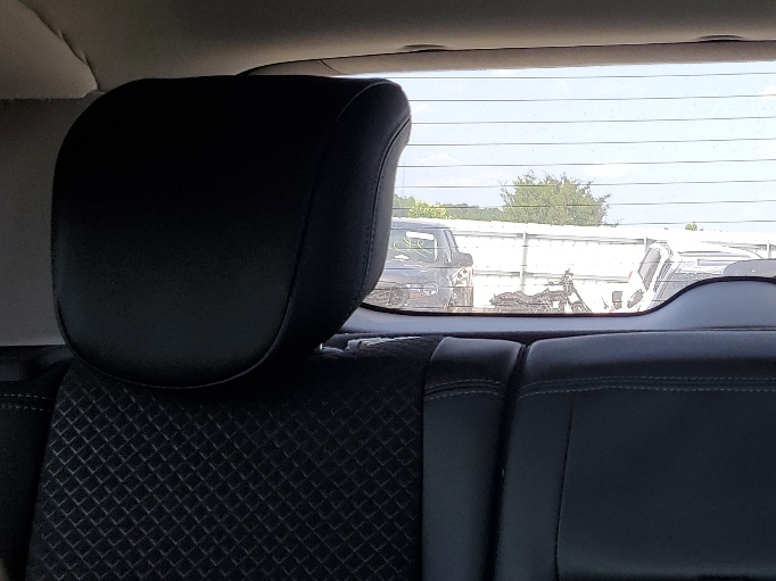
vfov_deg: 24.0
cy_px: 262
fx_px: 1367
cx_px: 701
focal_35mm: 61
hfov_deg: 30.3
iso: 50
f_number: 1.5
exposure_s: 1/213
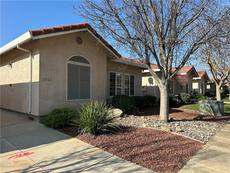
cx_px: 115
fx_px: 159
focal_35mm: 24
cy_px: 86
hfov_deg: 71.6
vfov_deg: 56.8
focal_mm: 6.86
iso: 80
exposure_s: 1/2469
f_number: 1.78
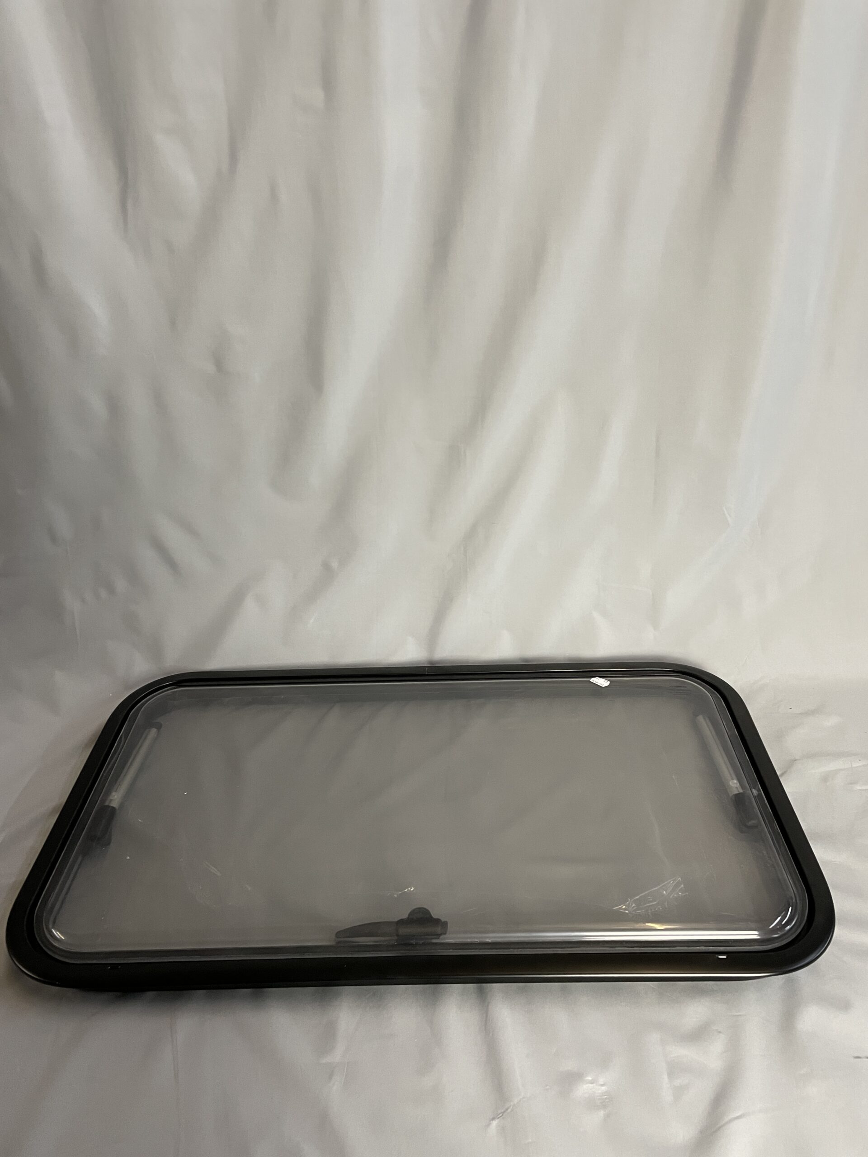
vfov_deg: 67.3
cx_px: 434
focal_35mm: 26
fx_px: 869
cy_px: 578
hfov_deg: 53.1
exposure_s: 1/50
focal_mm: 4.2
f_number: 1.6
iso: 200
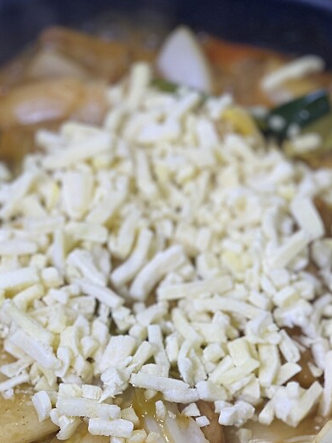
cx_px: 171
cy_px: 242
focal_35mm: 133
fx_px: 1700
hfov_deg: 11.2
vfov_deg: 14.8
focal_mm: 9
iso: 250
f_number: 2.8
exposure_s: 1/40
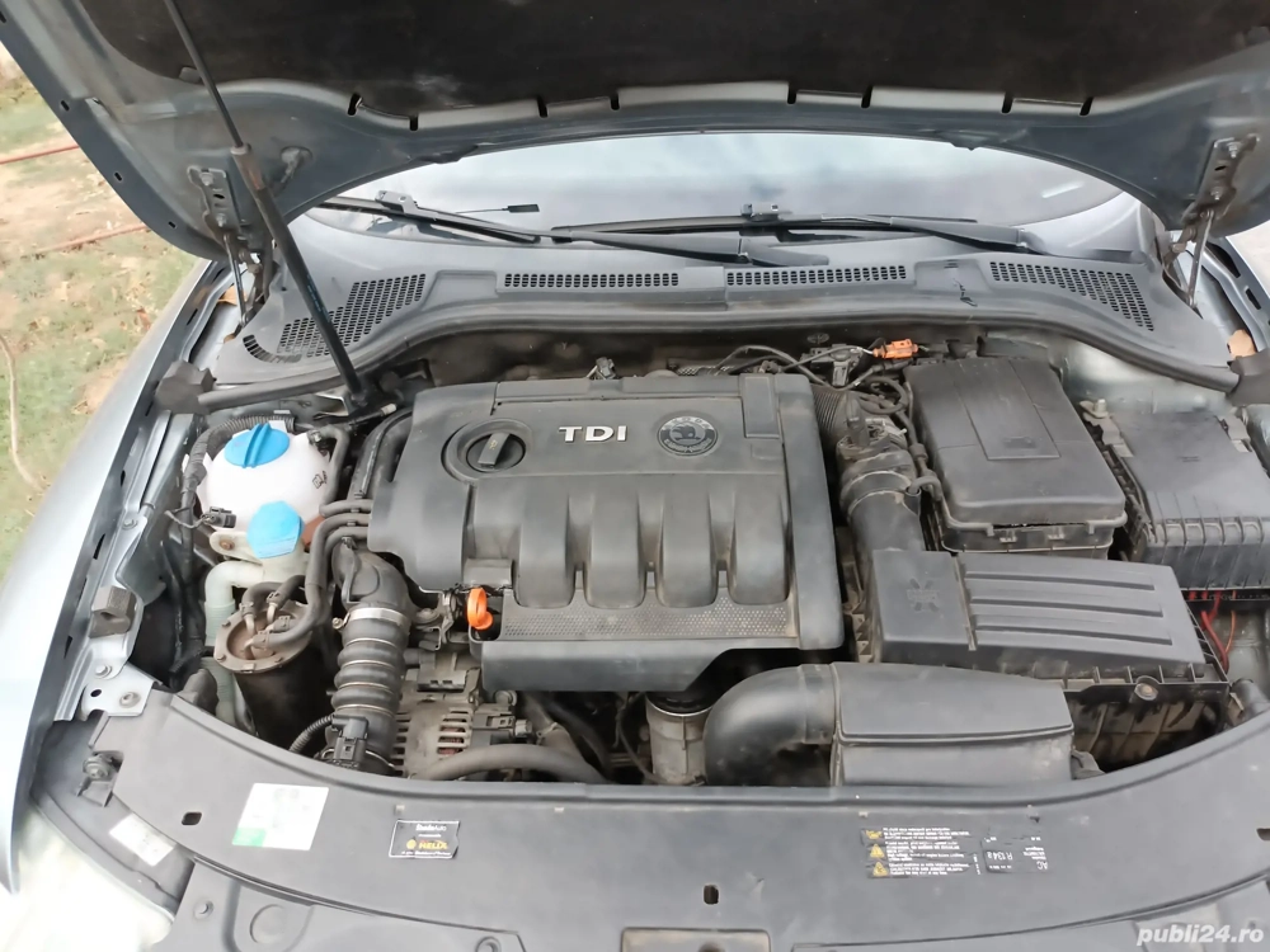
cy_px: 476
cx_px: 635
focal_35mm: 26
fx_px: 954
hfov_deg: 67.3
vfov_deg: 53.1
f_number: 1.7
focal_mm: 4.7
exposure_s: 1/99.9
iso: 125
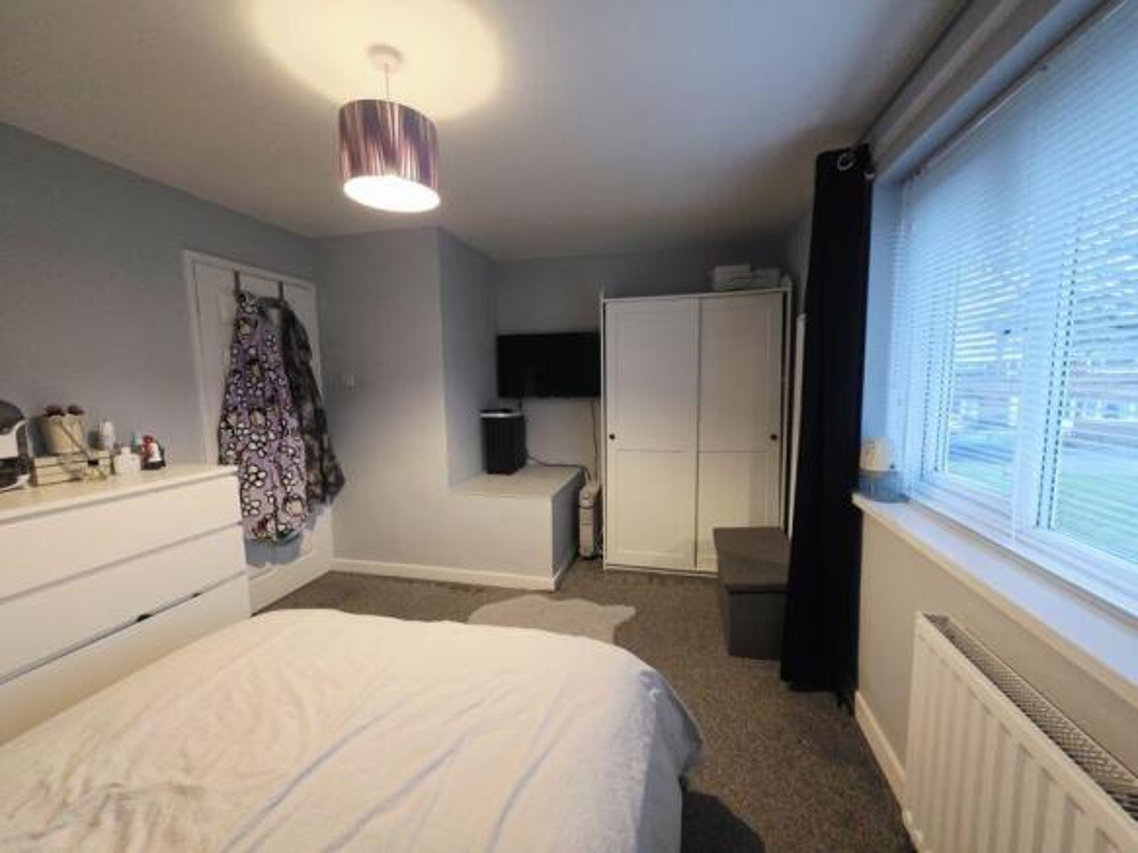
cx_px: 569
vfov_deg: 89.9
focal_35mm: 13
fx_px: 427
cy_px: 426
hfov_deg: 106.2
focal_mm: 2.2
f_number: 1.9
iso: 640
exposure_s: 1/60
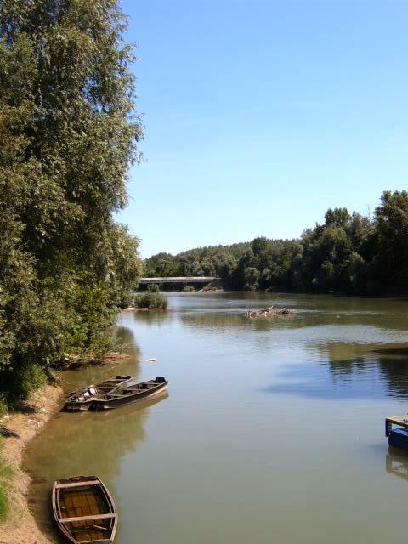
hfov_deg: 37.7
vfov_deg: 49.0
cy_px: 272
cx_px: 204
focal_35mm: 38
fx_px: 597
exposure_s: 1/250
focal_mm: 5.8
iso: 63
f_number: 5.8
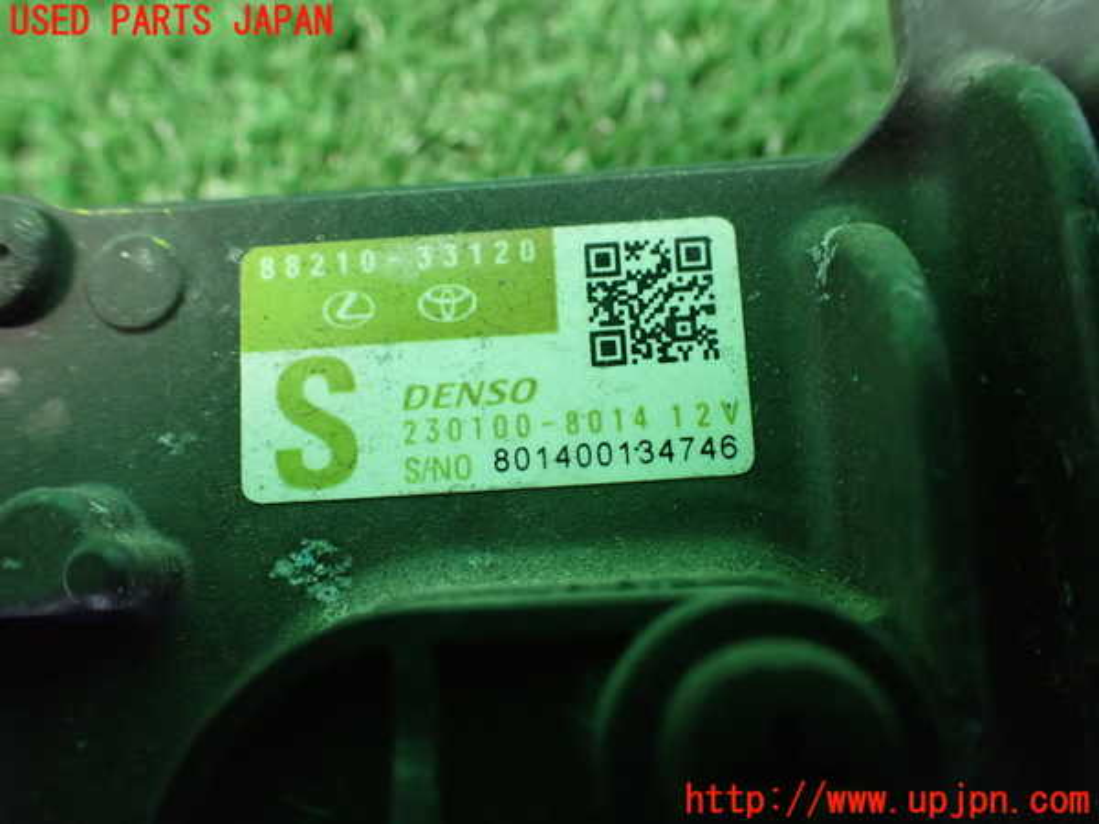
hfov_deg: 60.0
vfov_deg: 46.8
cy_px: 412
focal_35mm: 30
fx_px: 952
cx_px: 550
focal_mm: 5.4
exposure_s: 1/30
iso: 800
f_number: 2.3
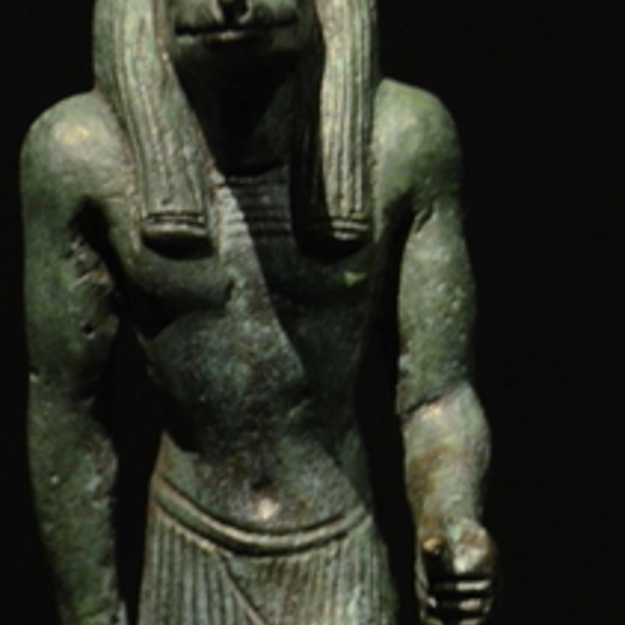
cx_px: 352
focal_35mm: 440
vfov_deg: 4.0
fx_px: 8988
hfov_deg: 4.0
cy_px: 640
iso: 2500
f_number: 5.6
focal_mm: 110
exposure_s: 1/40
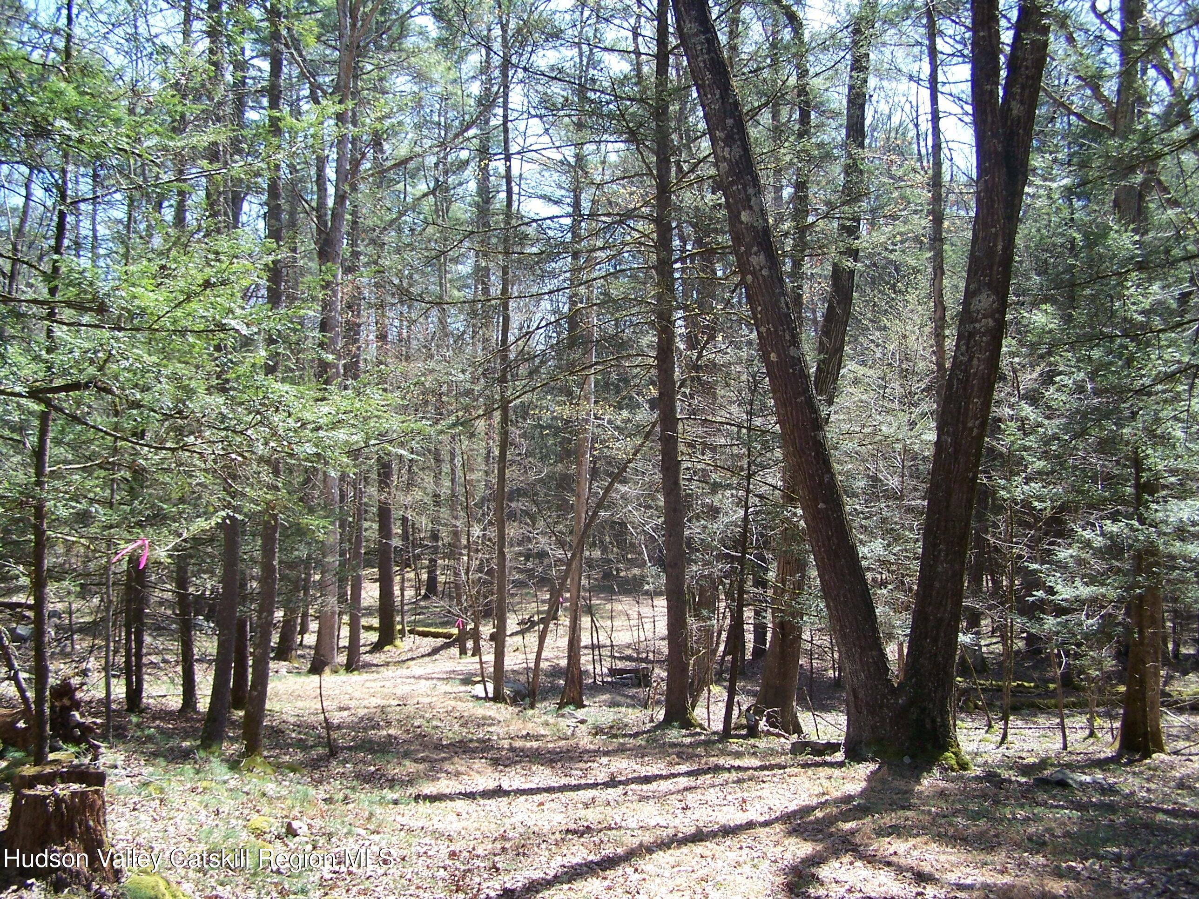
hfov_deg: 49.0
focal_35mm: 38
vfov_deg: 37.7
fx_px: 1316
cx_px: 600
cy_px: 450
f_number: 2.8
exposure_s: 1/250
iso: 80
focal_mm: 6.3
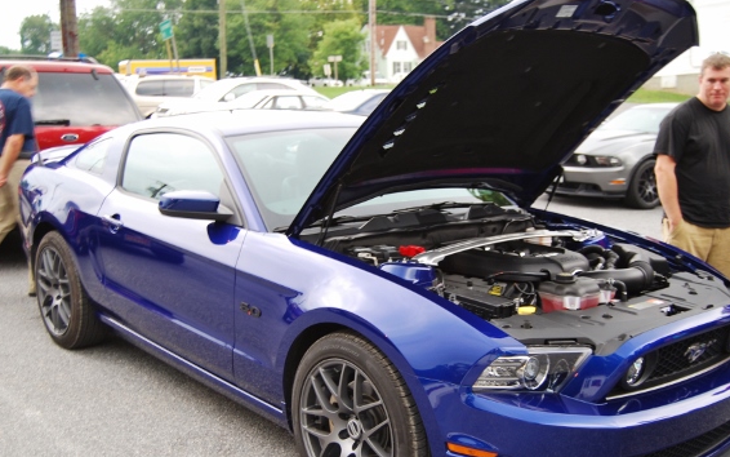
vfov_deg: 28.6
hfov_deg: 44.3
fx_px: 895
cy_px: 263
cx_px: 374
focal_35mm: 45
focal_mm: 26
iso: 200
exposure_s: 1/30
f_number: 4
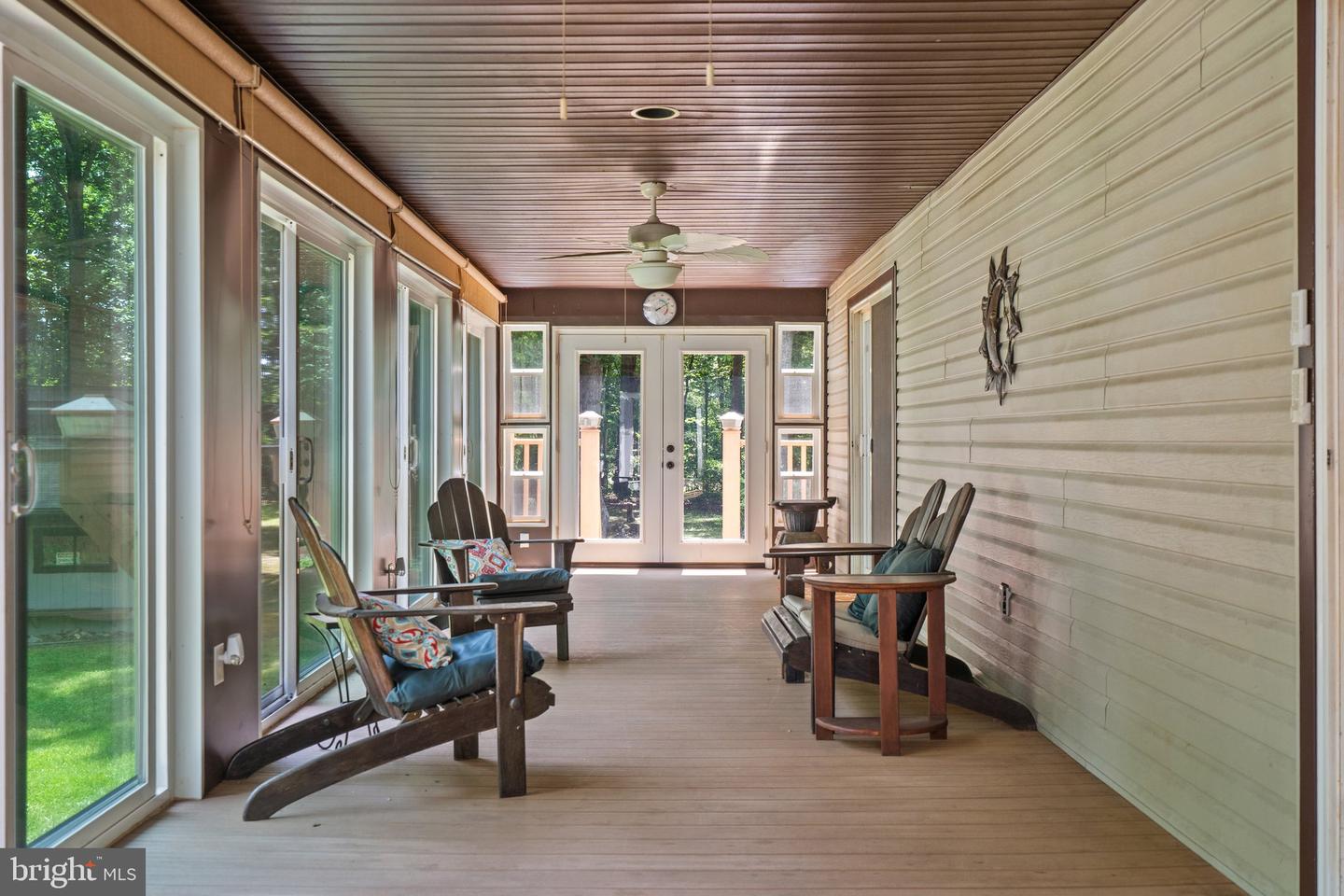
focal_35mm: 35
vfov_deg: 37.9
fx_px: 1307
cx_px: 672
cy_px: 448
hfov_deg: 54.4
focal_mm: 35
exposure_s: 1/13
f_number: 8
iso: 500
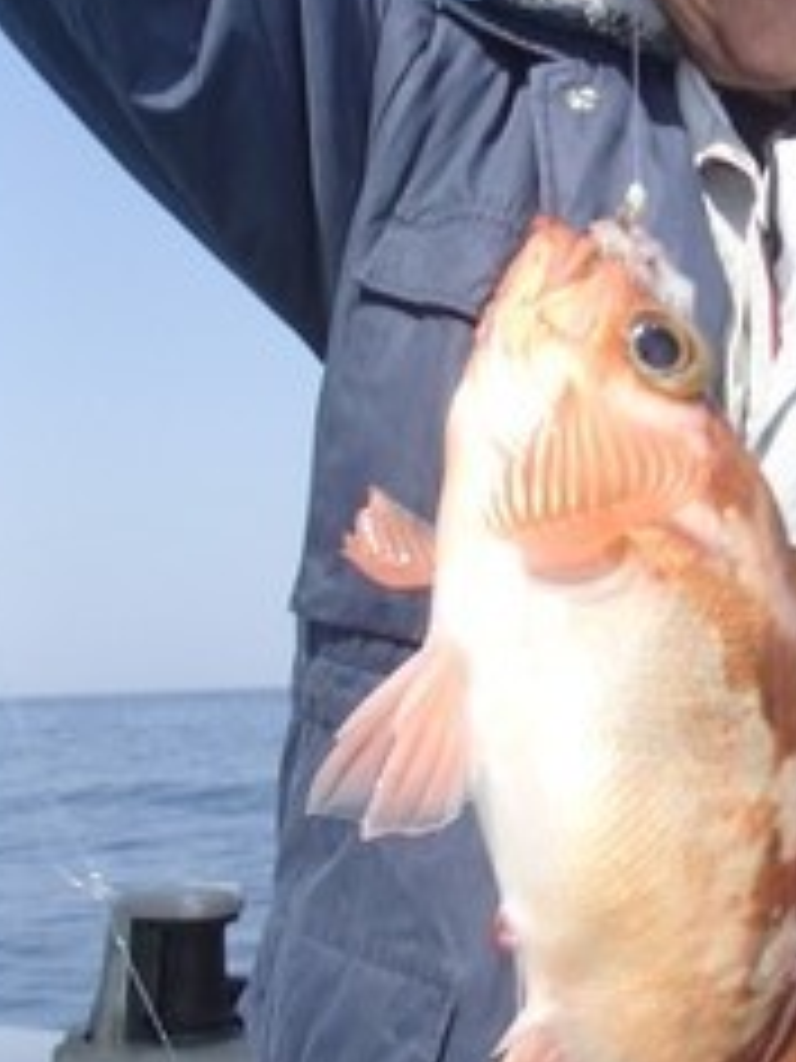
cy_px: 504
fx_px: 1748
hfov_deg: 24.6
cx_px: 778
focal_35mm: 57
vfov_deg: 33.8
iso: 100
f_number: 11
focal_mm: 5
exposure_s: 1/100
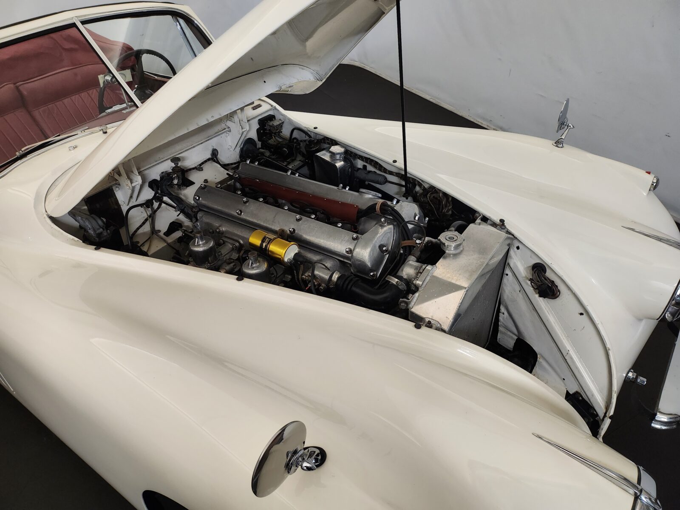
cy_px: 255
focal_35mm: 24
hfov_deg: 71.6
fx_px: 471
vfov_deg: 56.8
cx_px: 340
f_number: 1.8
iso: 800
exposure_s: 1/50
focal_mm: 5
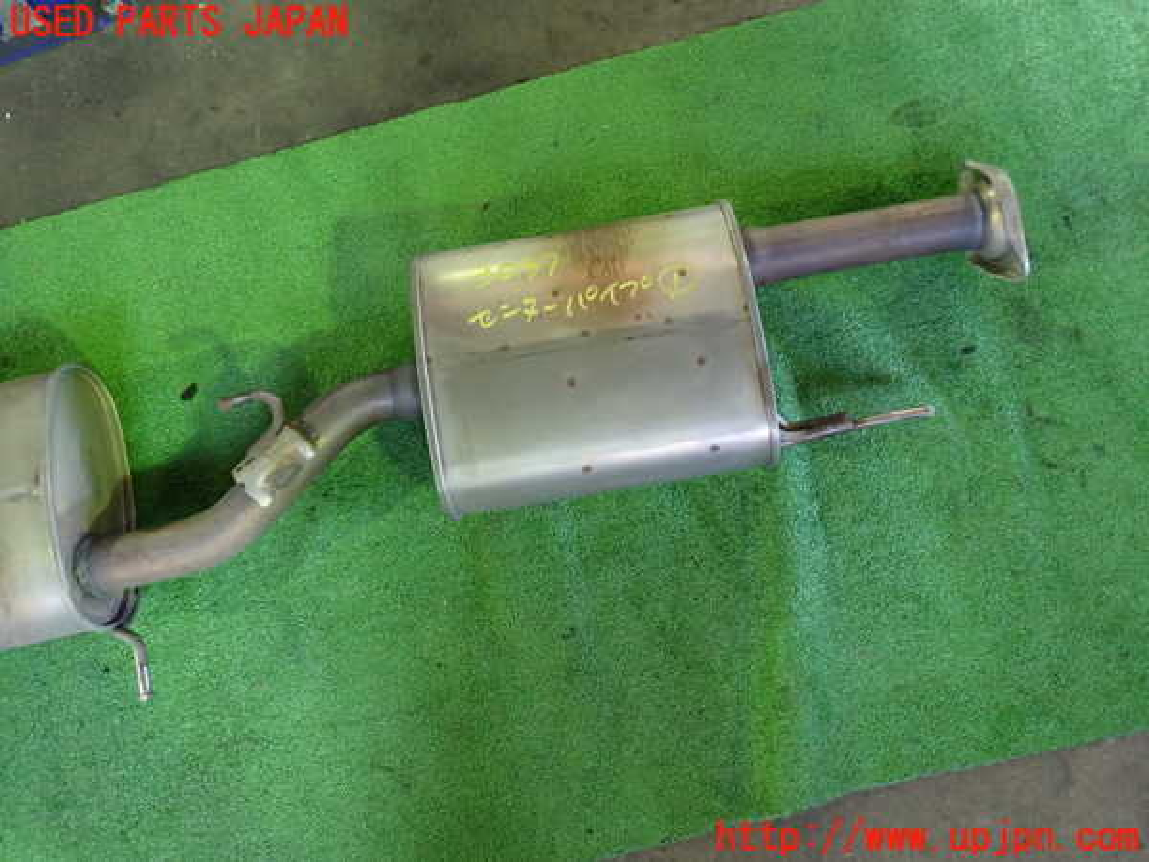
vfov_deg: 54.9
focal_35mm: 25
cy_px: 431
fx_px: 830
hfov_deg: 69.4
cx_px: 574
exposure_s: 1/30
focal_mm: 4.5
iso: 500
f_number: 2
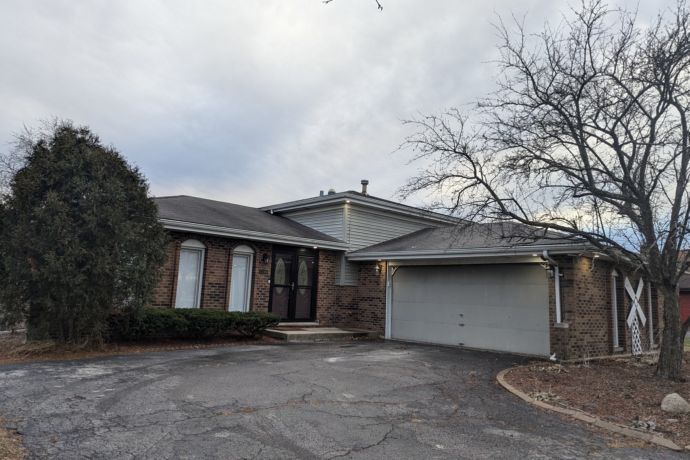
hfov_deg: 69.4
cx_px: 351
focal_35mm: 26
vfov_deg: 49.5
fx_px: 498
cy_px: 214
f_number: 1.85
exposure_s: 1/141
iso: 67
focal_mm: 6.81
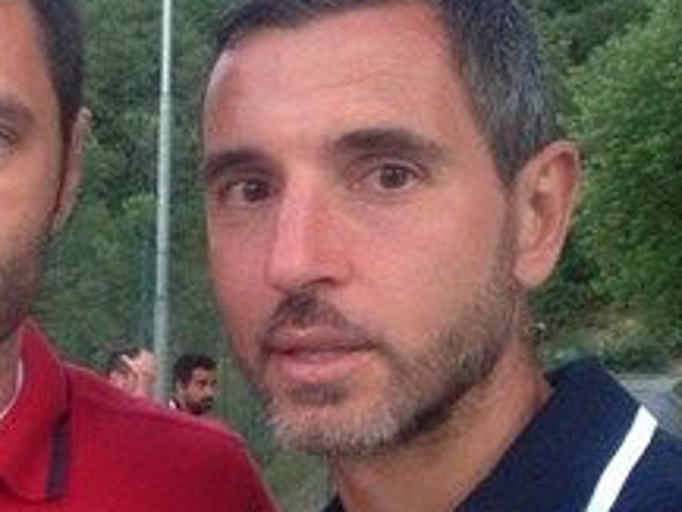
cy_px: 459
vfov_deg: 17.9
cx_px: 77
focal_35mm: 81
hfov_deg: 23.5
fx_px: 1597
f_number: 2.4
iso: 500
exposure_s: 1/15
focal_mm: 4.12
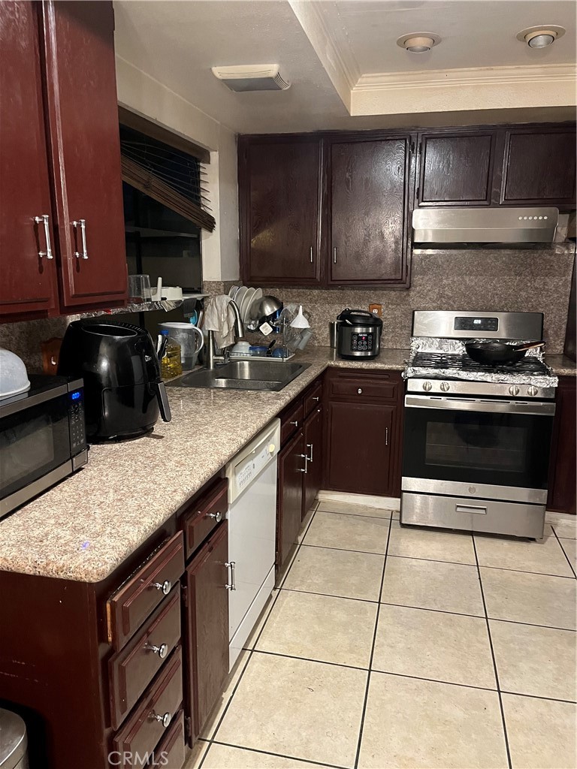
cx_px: 288
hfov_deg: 53.1
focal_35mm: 26
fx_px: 578
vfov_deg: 67.3
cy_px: 384
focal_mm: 5.1
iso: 500
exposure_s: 1/40
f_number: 1.6
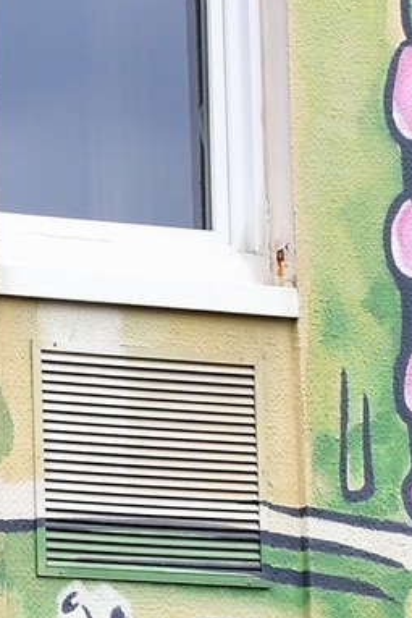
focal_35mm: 226
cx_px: -839
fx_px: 3876
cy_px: 760
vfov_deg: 9.0
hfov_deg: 5.7
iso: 400
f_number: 10
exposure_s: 1/160
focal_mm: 36
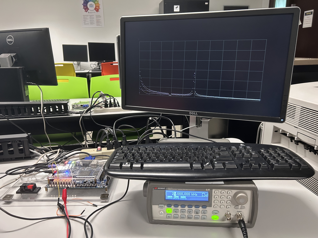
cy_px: 119
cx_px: 159
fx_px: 239
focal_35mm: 26
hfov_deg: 67.3
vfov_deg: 53.1
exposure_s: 1/60
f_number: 1.5
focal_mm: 5.7
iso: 320
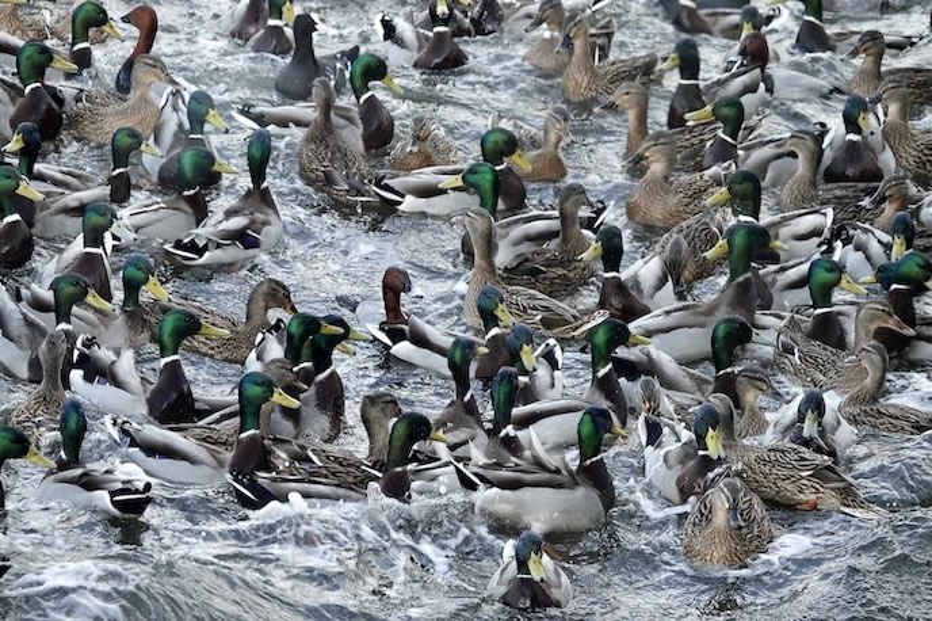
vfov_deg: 5.8
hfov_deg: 8.7
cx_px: 466
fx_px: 6158
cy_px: 310
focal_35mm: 238
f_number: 4
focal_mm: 87.11
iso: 320
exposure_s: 1/250
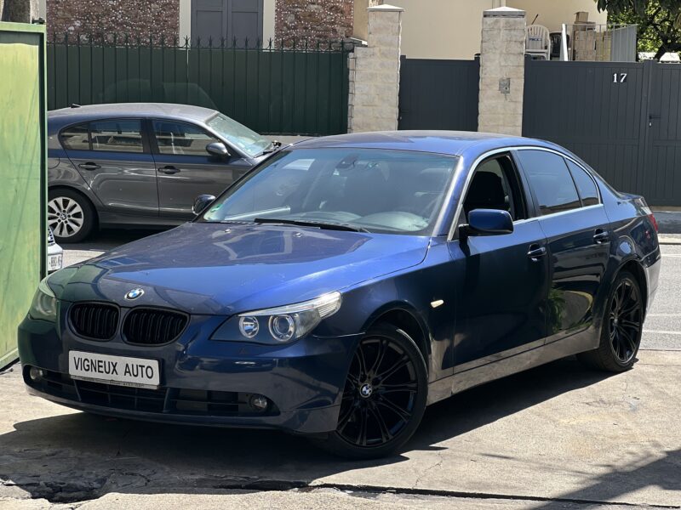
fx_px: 1515
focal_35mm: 77
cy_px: 255
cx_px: 340
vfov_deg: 19.1
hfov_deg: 25.3
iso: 32
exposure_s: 1/405
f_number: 2.8
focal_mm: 9
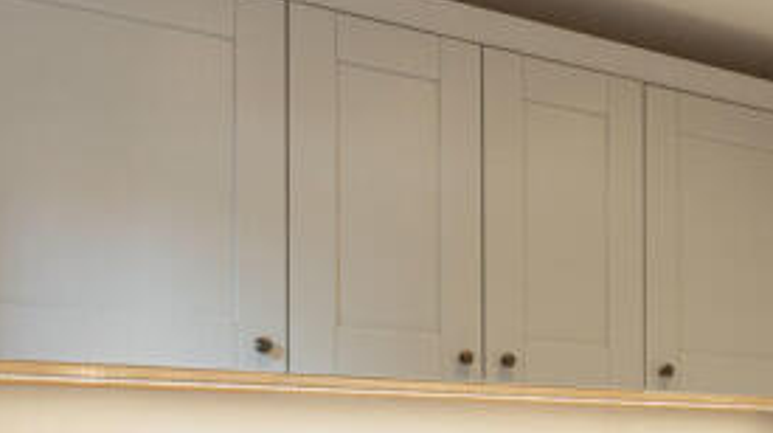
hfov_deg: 55.2
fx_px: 717
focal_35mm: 35
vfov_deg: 29.2
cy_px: 513
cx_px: 530
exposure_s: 1/80
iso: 200
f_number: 5.6
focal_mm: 14
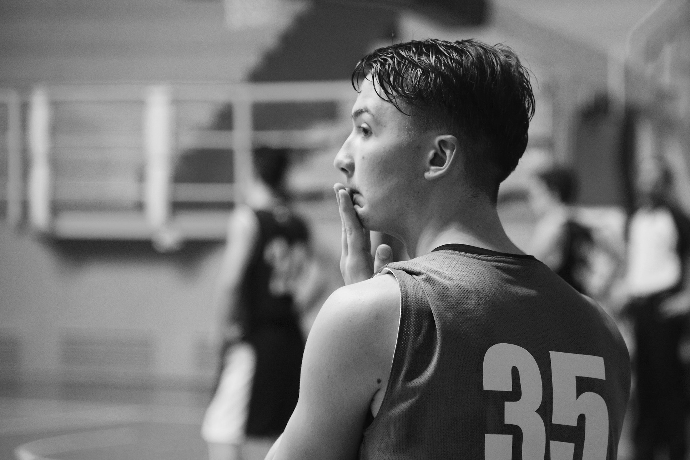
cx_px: 427
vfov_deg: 9.2
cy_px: 255
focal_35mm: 149
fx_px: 2856
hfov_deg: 13.8
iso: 6400
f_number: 4
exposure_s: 1/320
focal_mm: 120
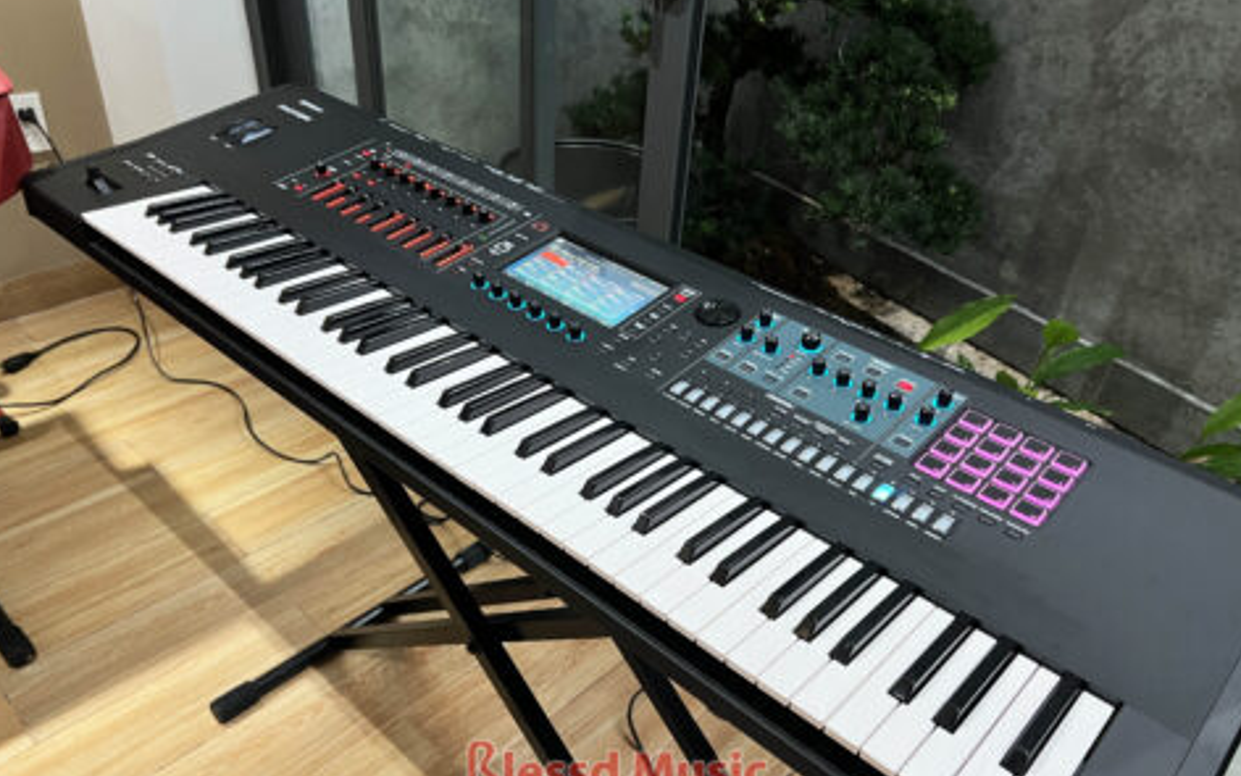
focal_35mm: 28
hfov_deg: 66.5
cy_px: 452
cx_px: 618
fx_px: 947
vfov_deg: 44.4
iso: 320
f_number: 1.5
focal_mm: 5.7
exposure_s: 1/60
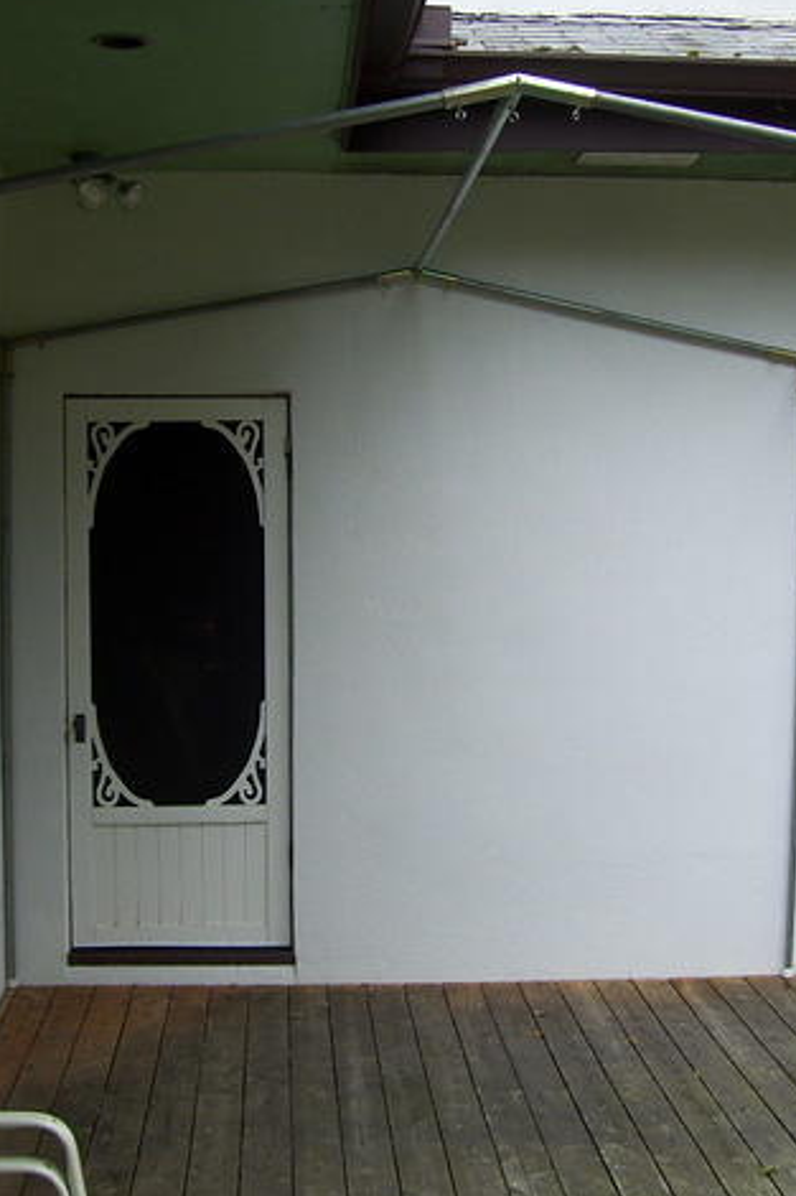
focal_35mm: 51
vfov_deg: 38.9
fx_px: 1693
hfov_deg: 26.4
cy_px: 595
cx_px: 341
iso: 80
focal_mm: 6
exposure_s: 1/160
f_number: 2.7
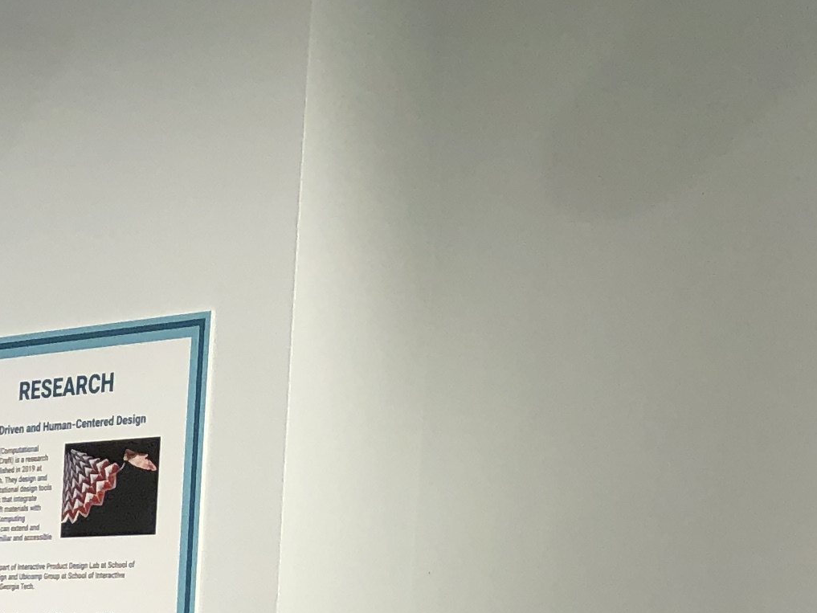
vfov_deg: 12.4
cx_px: -772
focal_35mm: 111
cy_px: 1033
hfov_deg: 14.8
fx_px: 2620
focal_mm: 3.99
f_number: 1.8
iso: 40
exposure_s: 1/120
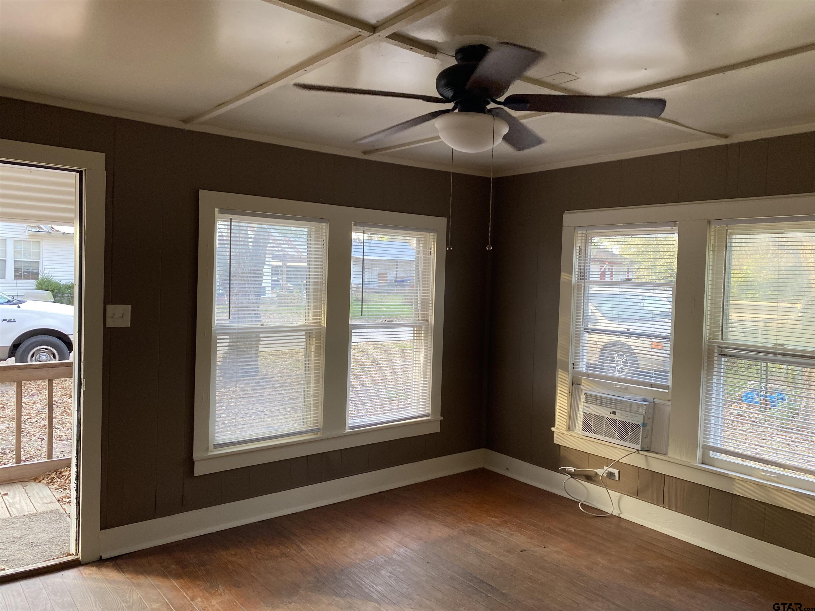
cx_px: 408
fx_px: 612
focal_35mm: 26
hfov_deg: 67.3
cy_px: 306
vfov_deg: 53.1
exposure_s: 1/60
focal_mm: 4.25
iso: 100
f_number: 1.8
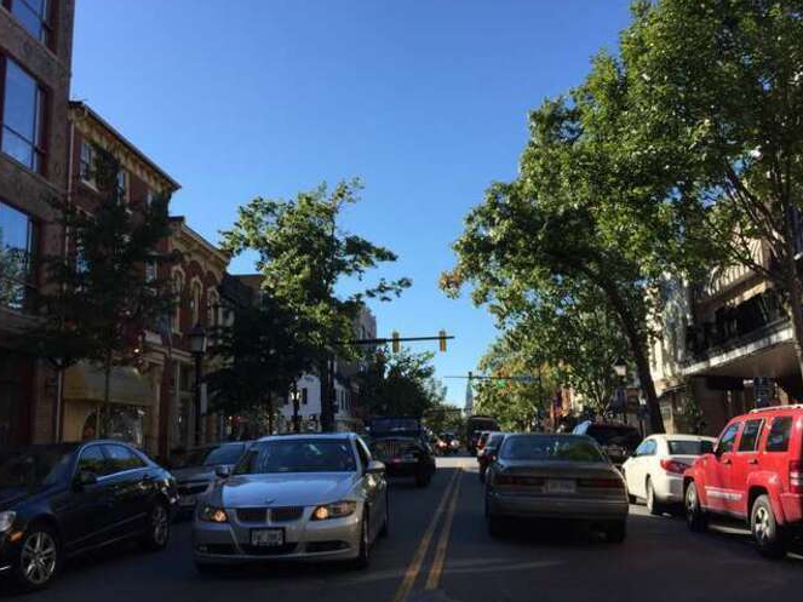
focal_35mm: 35
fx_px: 812
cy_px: 294
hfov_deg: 52.5
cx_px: 356
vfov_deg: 40.7
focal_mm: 4.15
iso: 32
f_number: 2.2
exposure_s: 1/1464
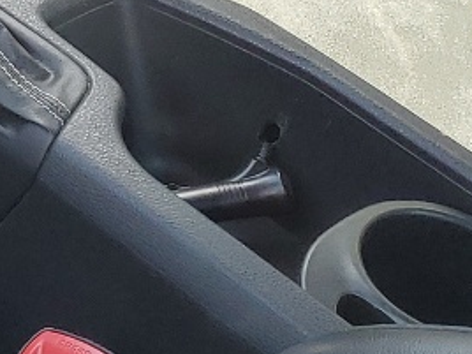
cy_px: -60
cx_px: -608
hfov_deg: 11.0
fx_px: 2113
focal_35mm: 155
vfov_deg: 9.5
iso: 50
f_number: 1.5
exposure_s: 1/149
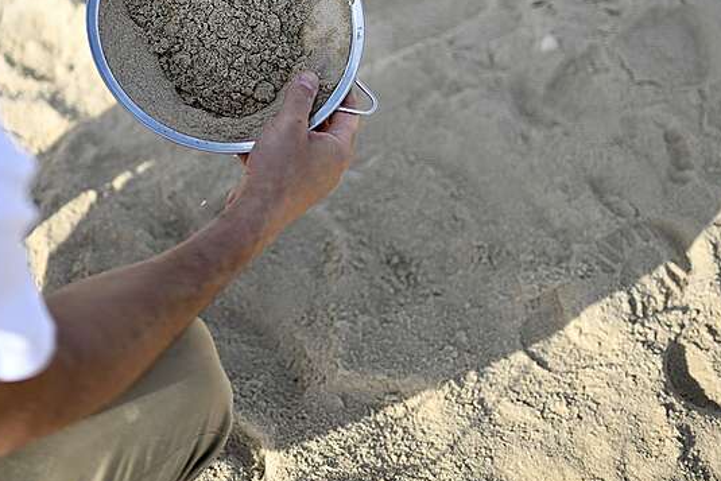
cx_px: 177
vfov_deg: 20.0
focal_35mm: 67
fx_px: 1342
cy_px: 55
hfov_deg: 29.6
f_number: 1.4
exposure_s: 1/10000
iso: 250
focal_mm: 35
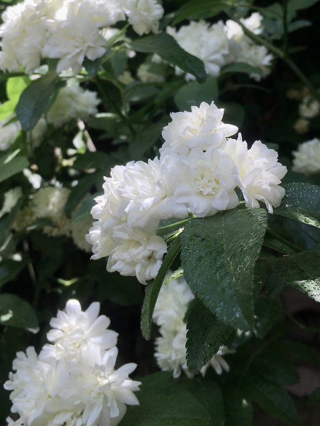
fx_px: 591
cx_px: 165
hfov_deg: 30.3
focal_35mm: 48
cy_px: 100
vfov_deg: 38.5
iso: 25
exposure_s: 1/680
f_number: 2.2
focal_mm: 4.15
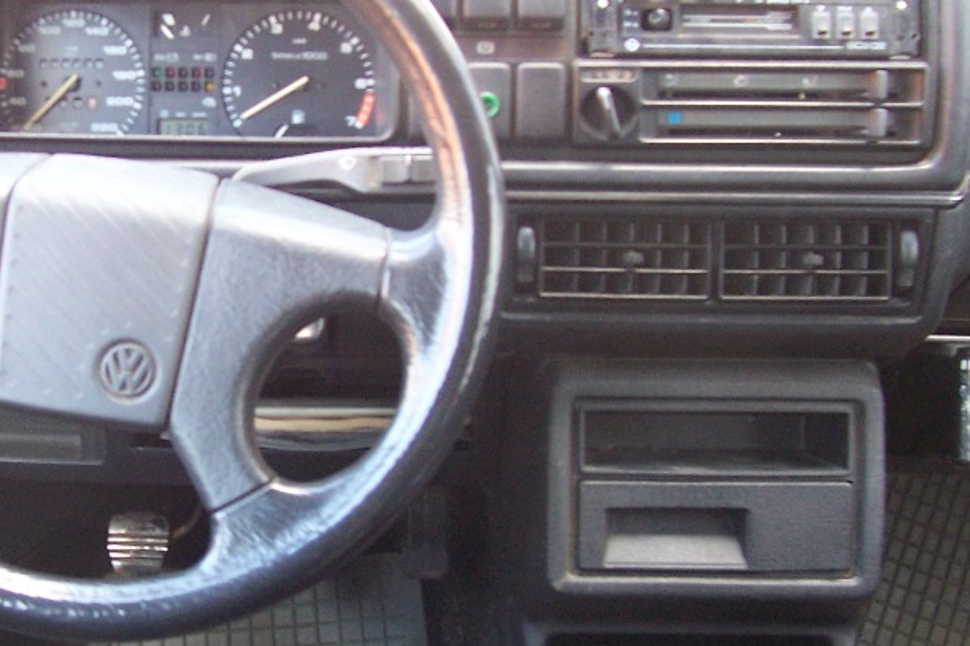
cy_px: 336
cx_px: 183
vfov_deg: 23.8
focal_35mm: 57
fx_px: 1535
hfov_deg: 33.9
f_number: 2.7
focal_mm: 5.6
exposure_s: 1/15
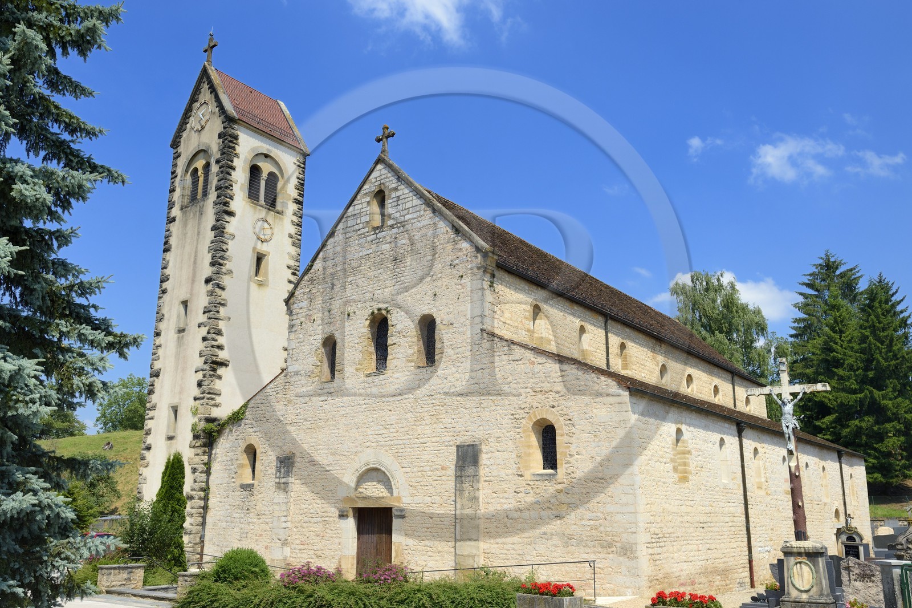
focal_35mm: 27
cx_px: 456
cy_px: 304
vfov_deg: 47.9
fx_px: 684
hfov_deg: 67.4
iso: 200
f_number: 9
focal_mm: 27
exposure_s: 1/320
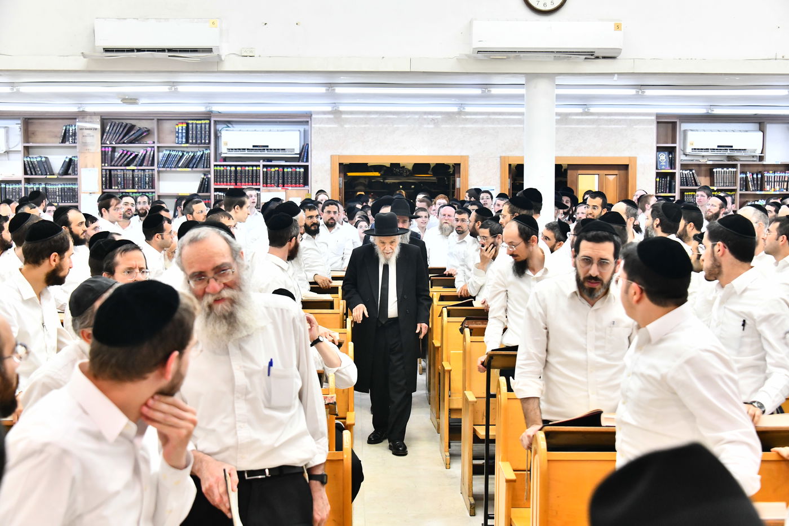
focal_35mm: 55
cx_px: 394
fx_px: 1205
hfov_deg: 36.3
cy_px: 263
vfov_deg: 24.6
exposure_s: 1/160
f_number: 5.6
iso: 3200
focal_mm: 55
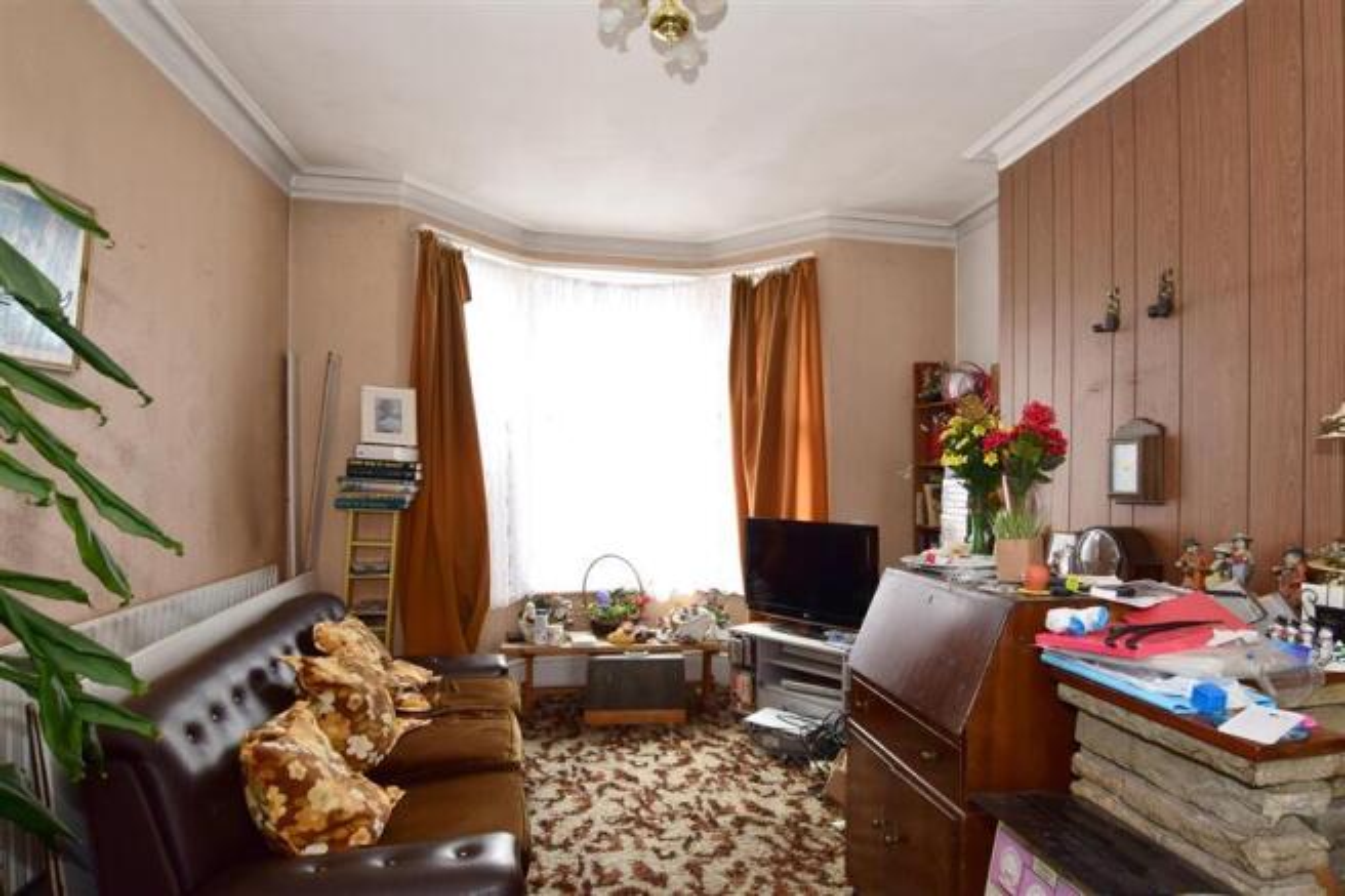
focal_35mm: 18
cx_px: 672
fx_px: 672
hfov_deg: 90.0
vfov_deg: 67.4
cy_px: 448
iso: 400
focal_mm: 12
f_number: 8
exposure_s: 1/40
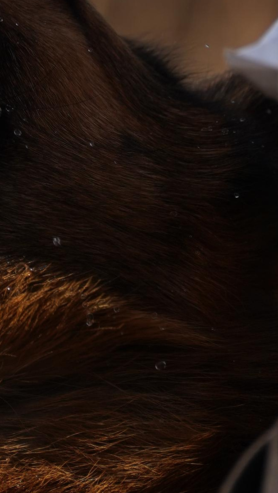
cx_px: -169
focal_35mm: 858
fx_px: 11245
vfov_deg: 2.5
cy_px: -85
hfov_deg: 1.4
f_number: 5.6
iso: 250
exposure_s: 1/1000
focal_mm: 234
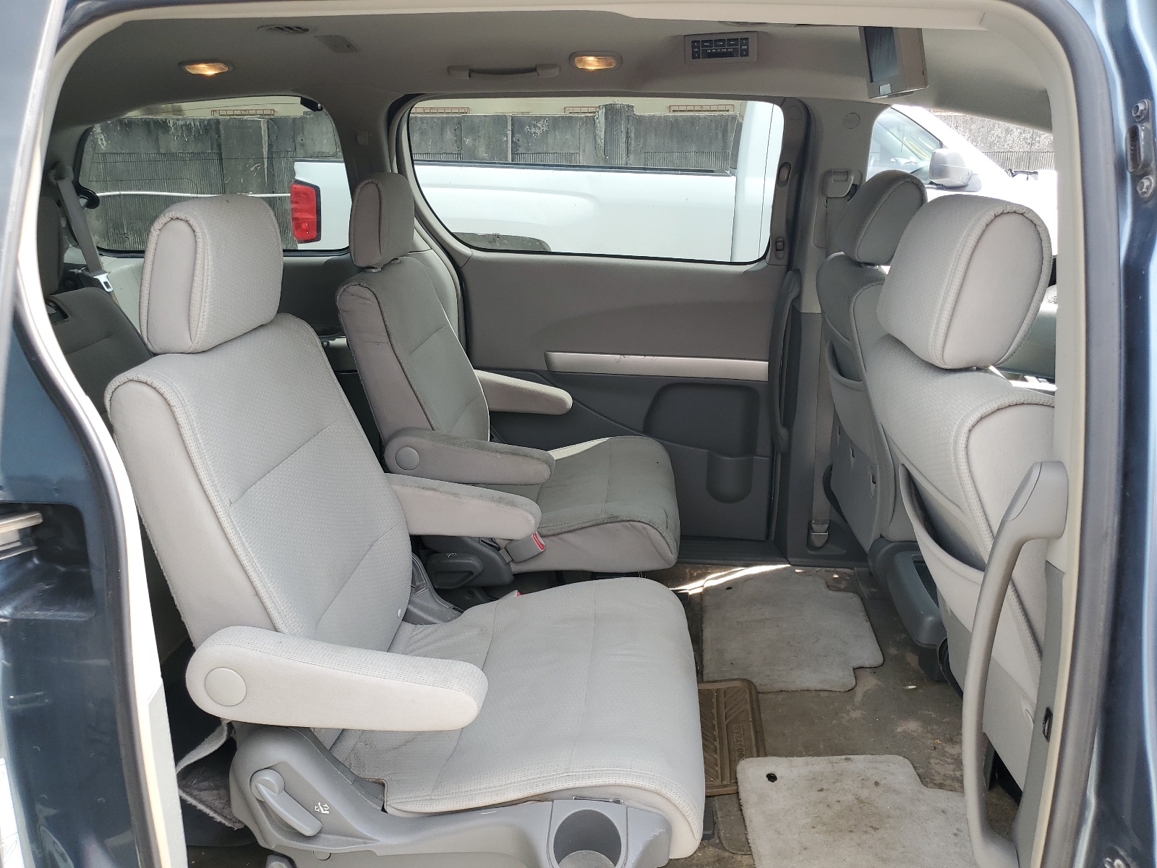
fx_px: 869
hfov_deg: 67.3
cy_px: 434
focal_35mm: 26
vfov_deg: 53.1
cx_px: 578
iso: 50
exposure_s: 1/455
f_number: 1.5
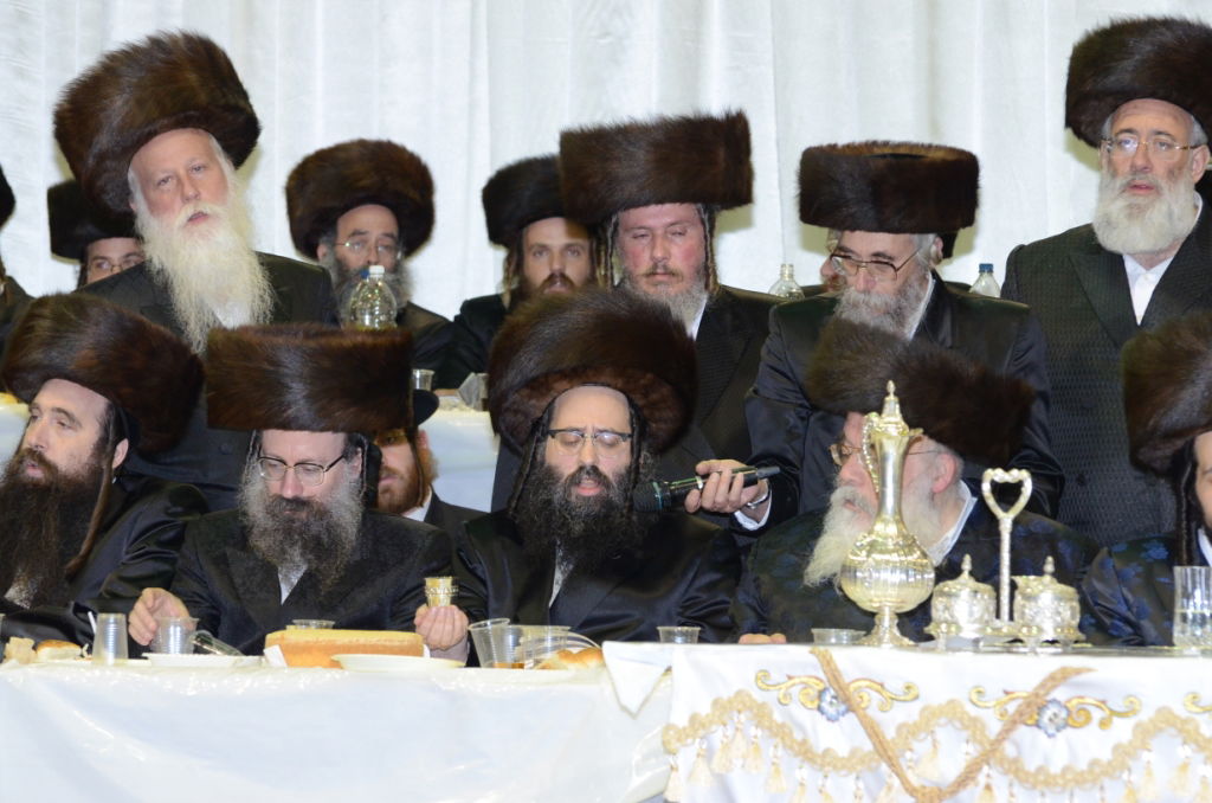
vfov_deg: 6.5
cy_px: 402
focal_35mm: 210
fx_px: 7055
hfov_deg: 9.8
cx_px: 606
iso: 1600
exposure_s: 1/80
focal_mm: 140
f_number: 5.6
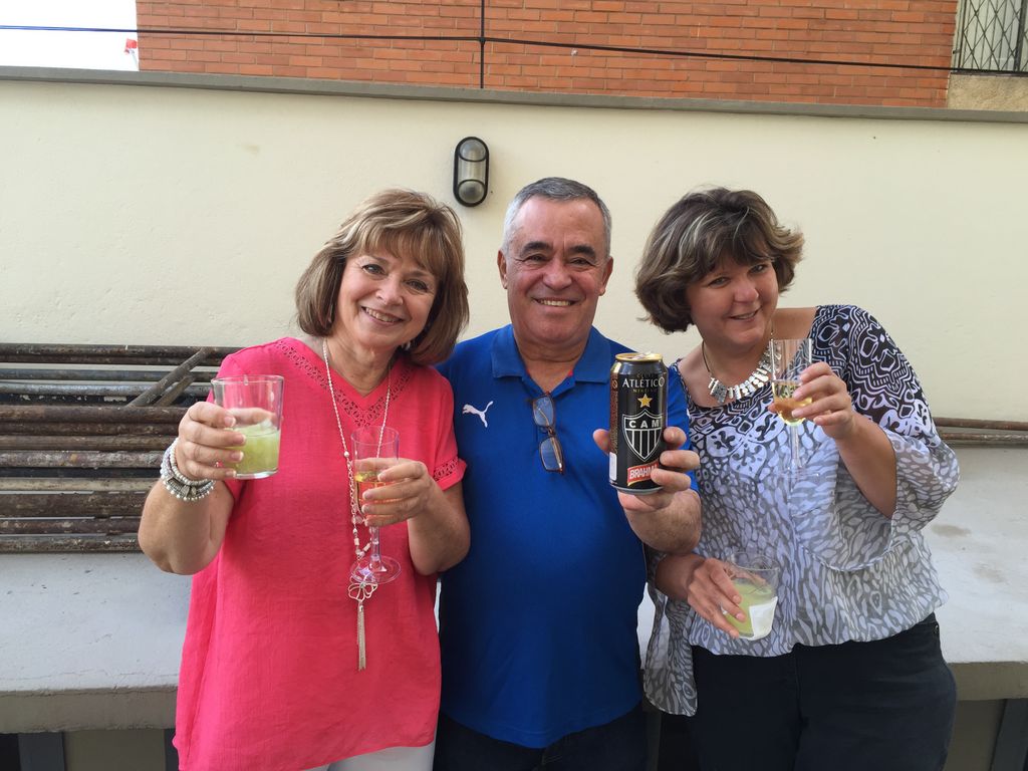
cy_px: 386
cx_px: 514
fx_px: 861
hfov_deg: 61.7
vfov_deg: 48.2
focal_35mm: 29
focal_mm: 4.15
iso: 32
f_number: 2.2
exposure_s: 1/253
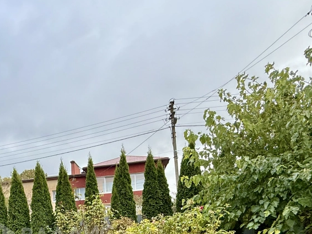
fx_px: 280
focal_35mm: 31
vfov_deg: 40.0
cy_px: 233
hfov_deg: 53.4
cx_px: 51
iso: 50
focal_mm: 2.22
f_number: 2.2
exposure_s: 1/152
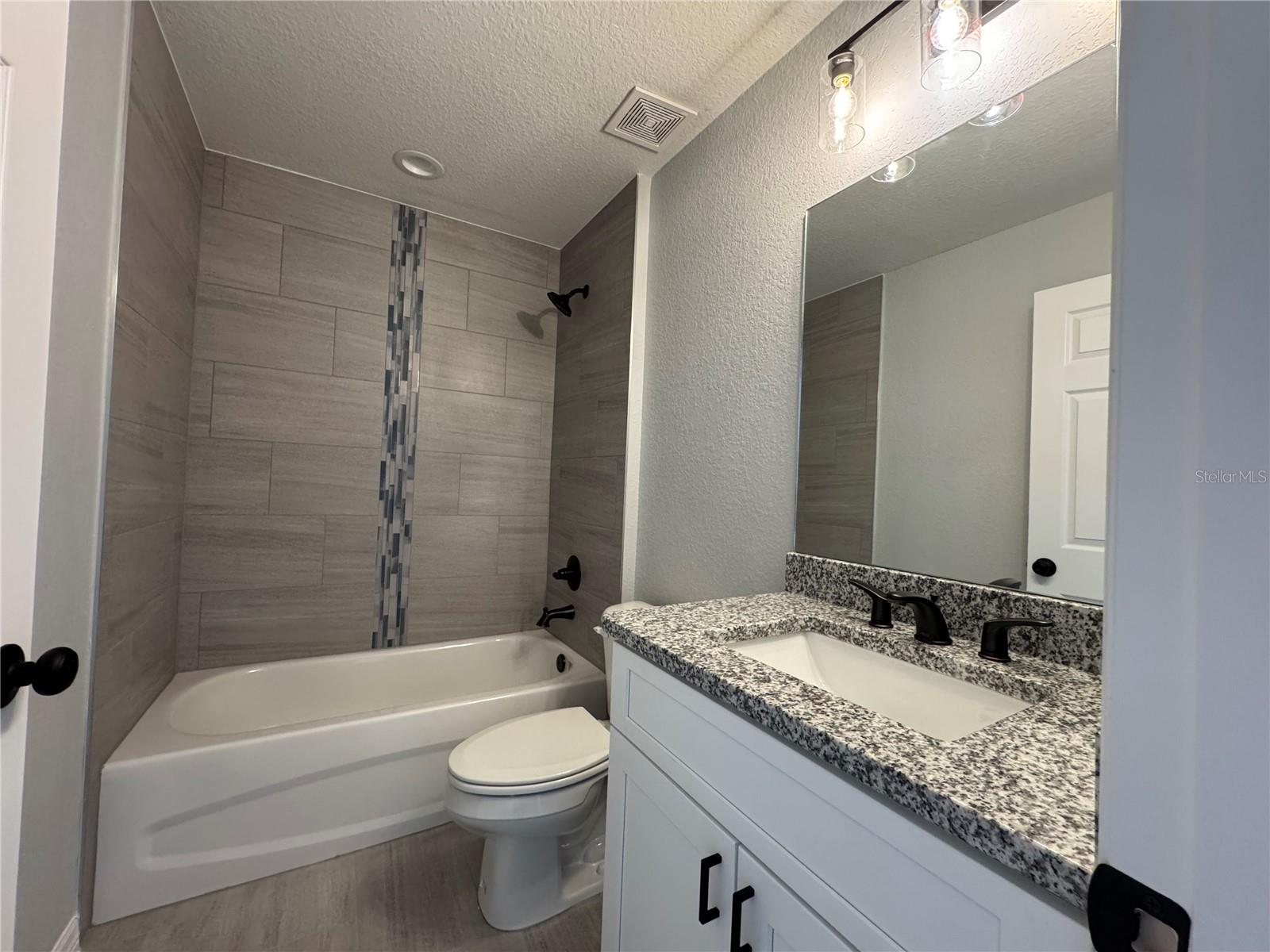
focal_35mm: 14
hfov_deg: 102.1
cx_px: 635
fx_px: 514
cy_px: 476
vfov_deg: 85.7
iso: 320
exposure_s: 1/120
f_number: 2.2
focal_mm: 2.22
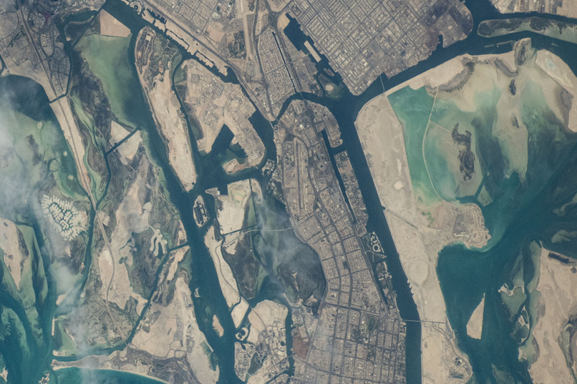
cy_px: 179
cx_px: -35
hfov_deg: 3.6
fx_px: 9165
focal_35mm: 572
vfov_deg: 2.4
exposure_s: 1/8000
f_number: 6
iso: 800
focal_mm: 240
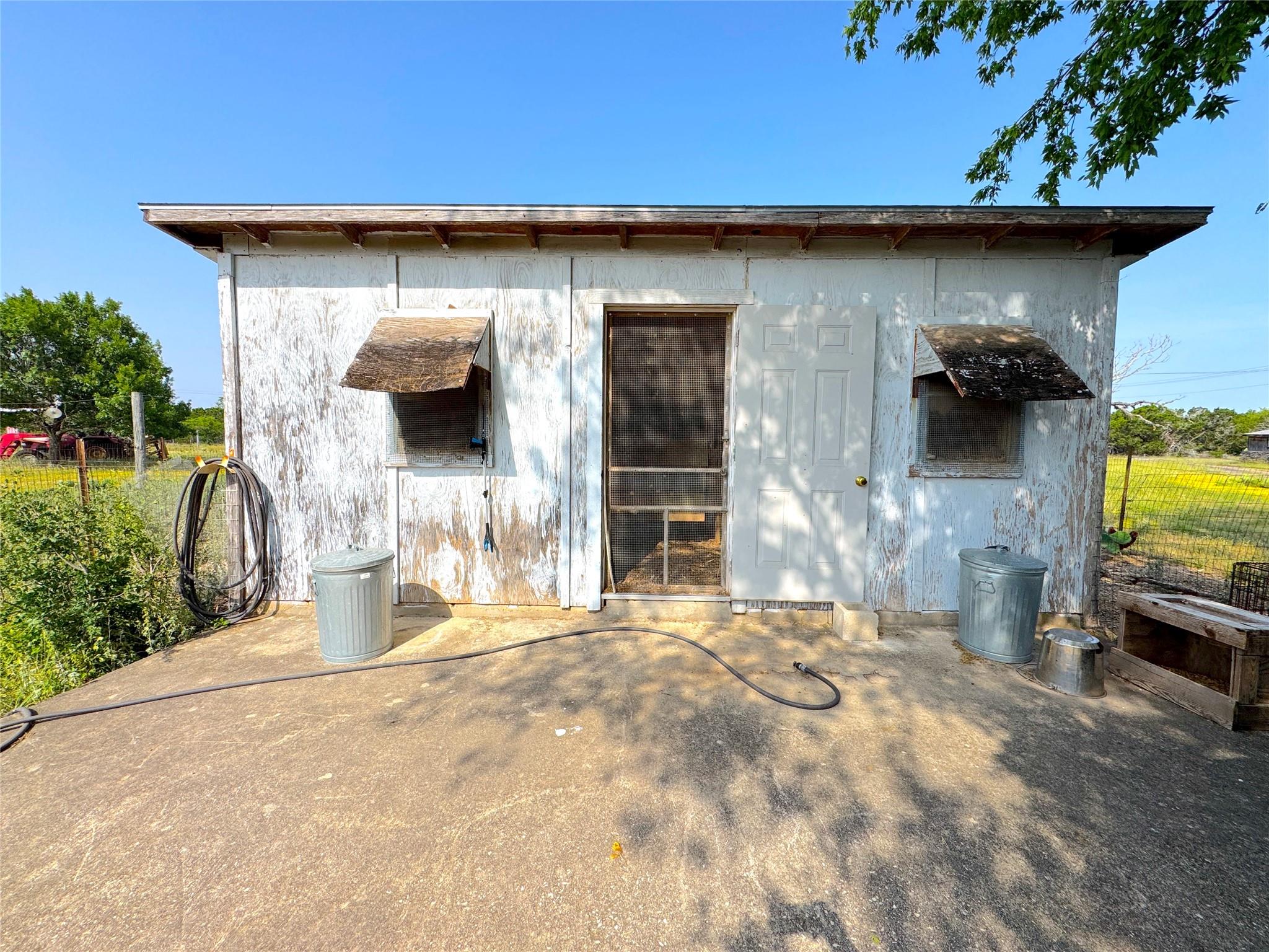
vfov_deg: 85.7
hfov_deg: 102.1
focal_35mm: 14
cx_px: 634
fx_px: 513
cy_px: 476
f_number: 2.2
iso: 50
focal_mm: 2.22
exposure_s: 1/2083
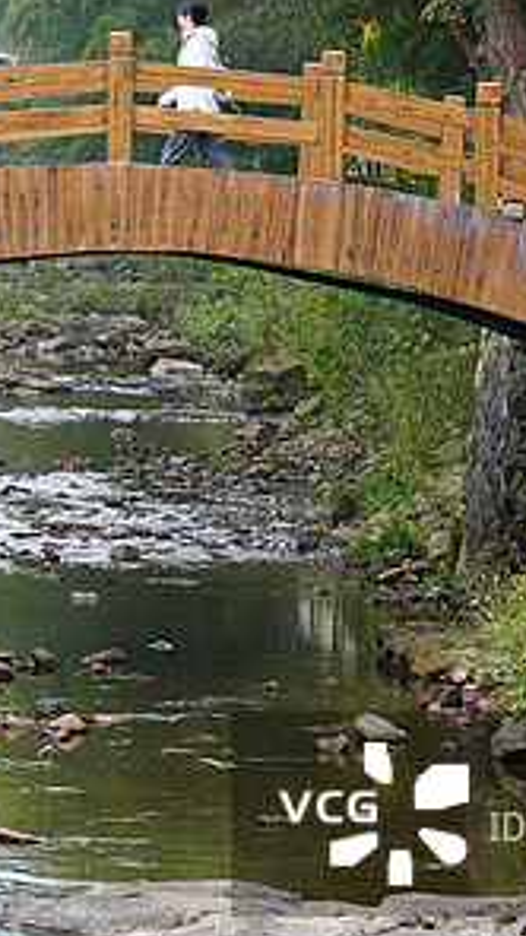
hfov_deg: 6.1
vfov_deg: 10.8
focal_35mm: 199
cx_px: 93
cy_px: 219
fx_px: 4933
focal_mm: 70
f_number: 10
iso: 640
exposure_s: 1/125
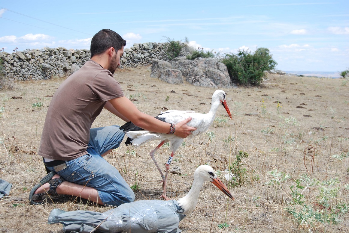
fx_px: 553
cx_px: 174
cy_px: 116
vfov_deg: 23.8
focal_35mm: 57
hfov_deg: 35.0
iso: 100
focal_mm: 38
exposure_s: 1/200
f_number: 7.1
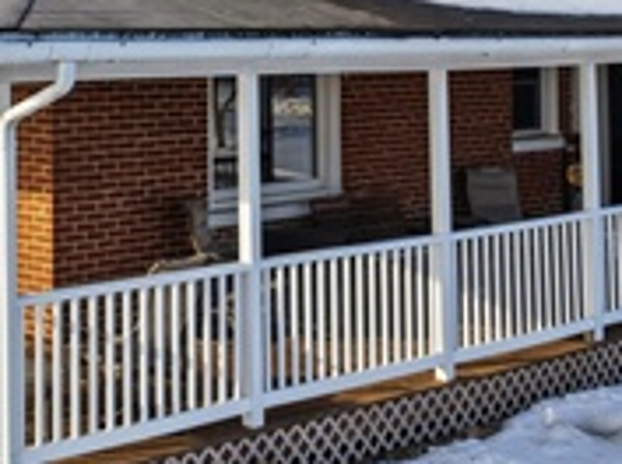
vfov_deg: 16.4
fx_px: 1560
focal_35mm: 87
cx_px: 116
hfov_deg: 22.2
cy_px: -56
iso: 100
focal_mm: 12.3
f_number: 5
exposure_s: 1/80
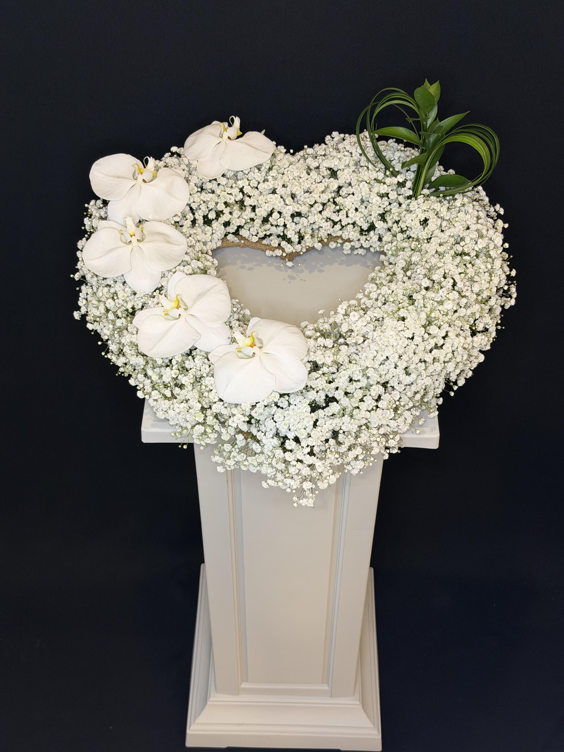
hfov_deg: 30.3
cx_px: 282
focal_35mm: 48
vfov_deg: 39.7
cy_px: 376
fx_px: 1043
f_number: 1.78
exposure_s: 1/60
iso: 200
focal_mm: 6.76
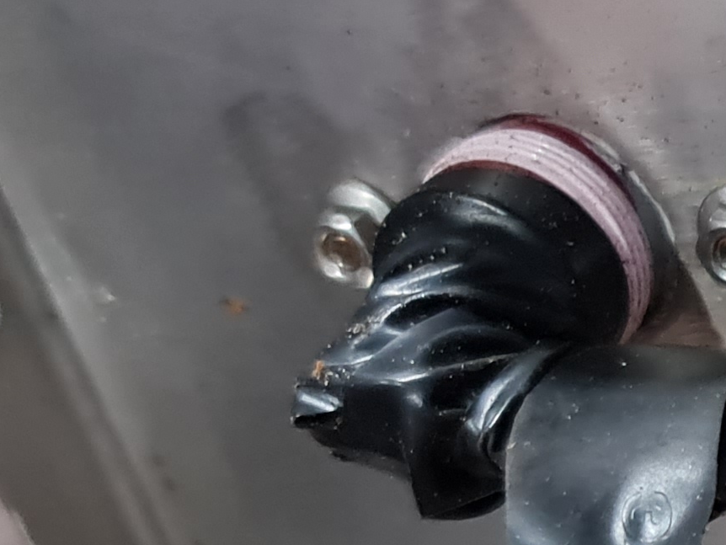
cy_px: 723
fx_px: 2434
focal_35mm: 116
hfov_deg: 15.5
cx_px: 1115
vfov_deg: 12.4
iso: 400
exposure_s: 1/50
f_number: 1.8
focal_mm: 7
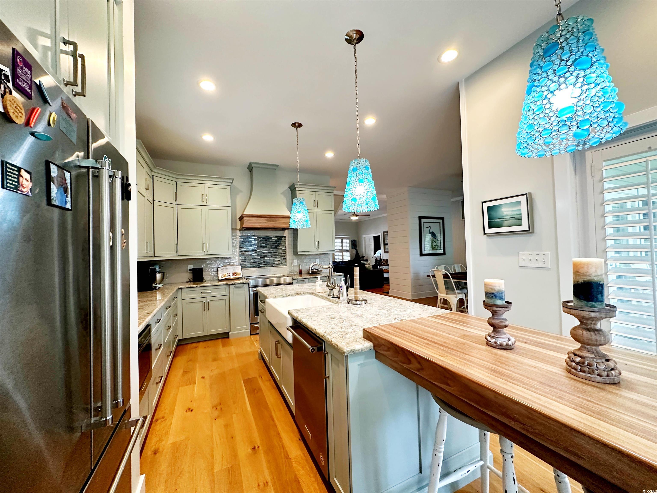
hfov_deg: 102.1
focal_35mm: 14
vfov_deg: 85.7
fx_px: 266
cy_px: 246
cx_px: 328
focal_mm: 2.22
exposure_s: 1/120
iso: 320
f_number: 2.2
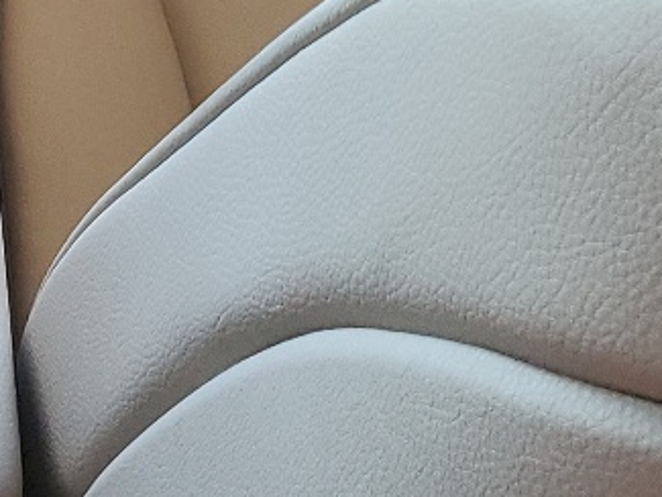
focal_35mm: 128
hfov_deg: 14.1
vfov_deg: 11.2
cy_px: -228
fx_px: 2449
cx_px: -430
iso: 102
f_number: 1.5
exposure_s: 1/60.2
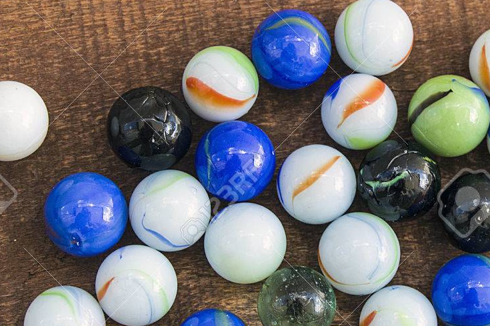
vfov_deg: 11.2
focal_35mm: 122
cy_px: 175
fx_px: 1659
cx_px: 344
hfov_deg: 16.7
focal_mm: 46
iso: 400
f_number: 9
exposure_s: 1/160
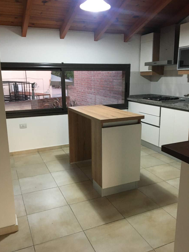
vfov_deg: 60.0
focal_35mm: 30
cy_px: 125
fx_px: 218
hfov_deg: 46.8
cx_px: 92
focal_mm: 4.15
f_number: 2.2
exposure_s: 1/20
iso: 200
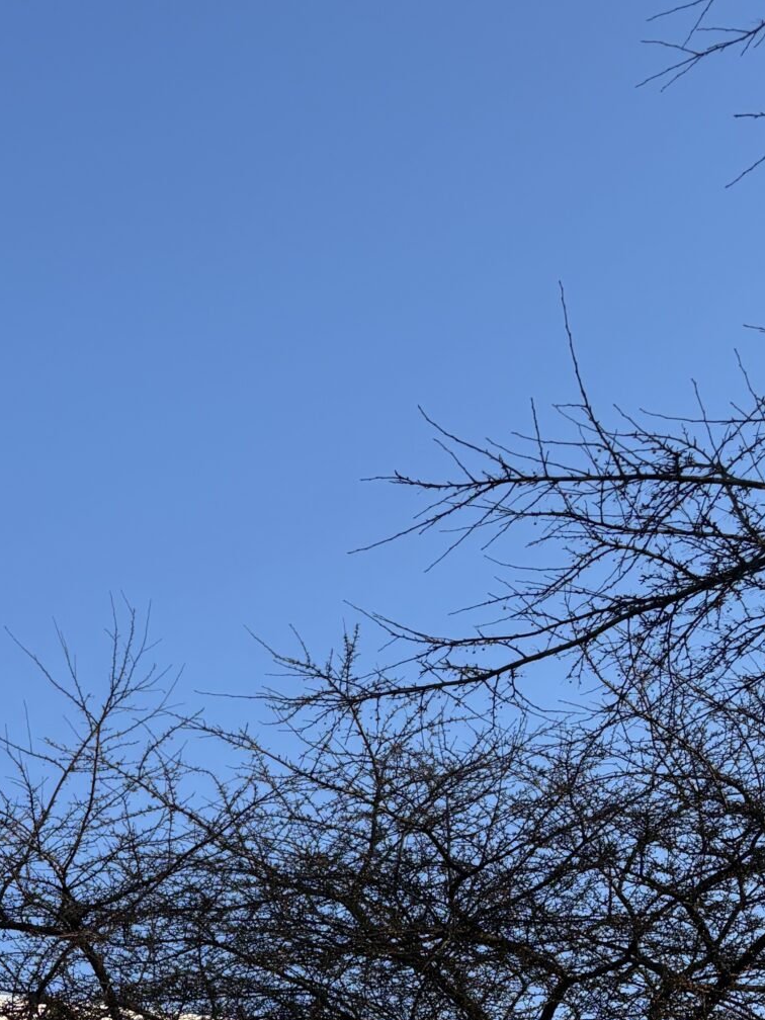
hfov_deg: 21.0
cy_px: 1116
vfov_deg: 27.0
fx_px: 1945
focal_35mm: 66
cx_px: -100
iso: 50
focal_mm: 5.96
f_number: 1.6
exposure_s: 1/1706
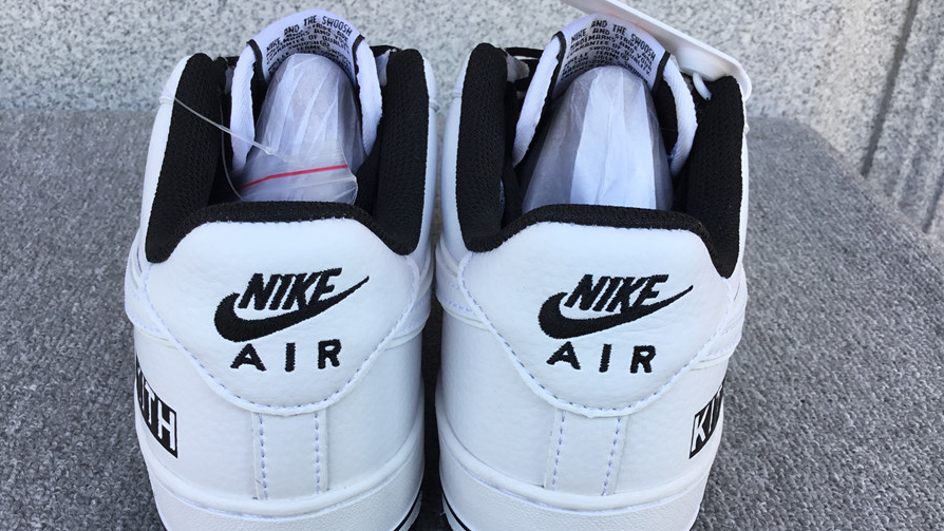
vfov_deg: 34.5
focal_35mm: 34
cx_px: 473
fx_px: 851
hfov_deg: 58.0
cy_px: 336
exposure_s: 1/181
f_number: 2.4
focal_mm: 3.3
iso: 25
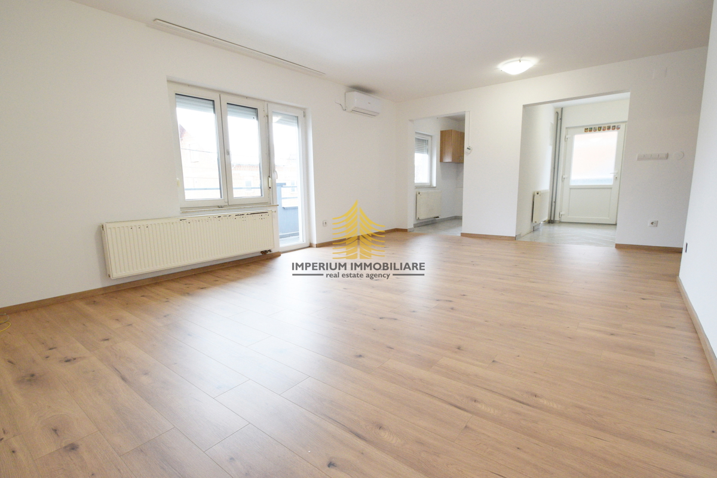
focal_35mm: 16
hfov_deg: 95.0
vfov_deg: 72.1
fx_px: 329
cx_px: 358
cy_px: 239
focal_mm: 11
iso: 1250
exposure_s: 1/30
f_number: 10
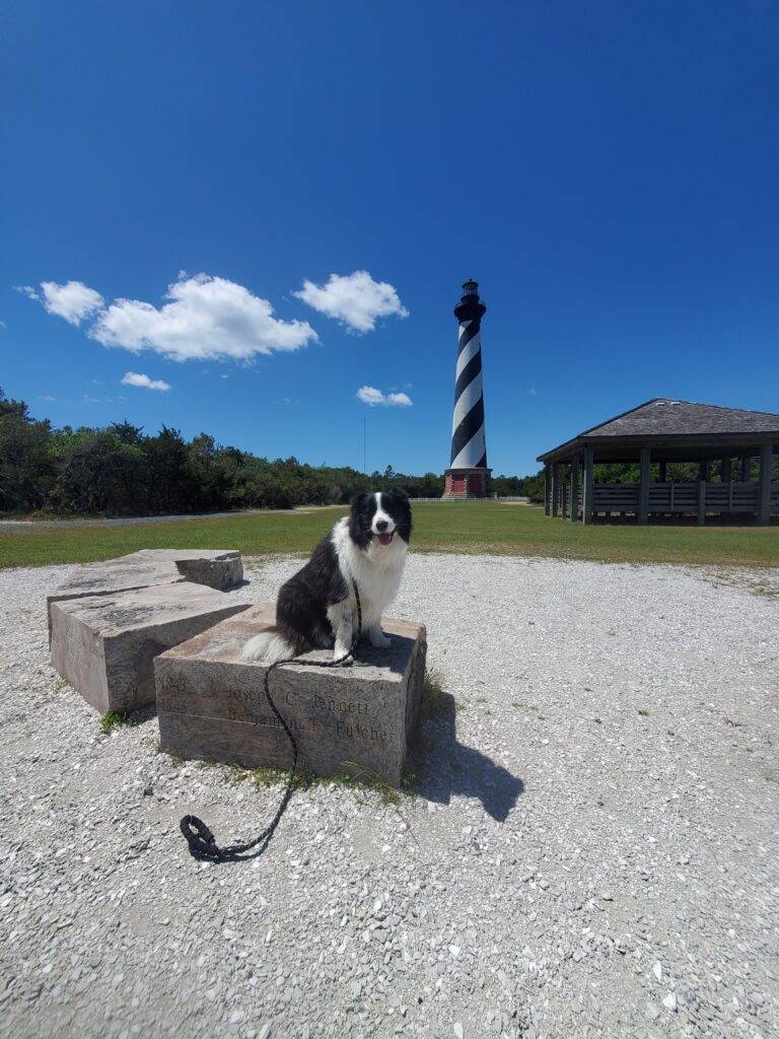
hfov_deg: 89.9
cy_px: 520
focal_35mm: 13
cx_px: 390
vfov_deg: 106.2
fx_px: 390
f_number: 2.2
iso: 50
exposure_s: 1/1989
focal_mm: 1.8
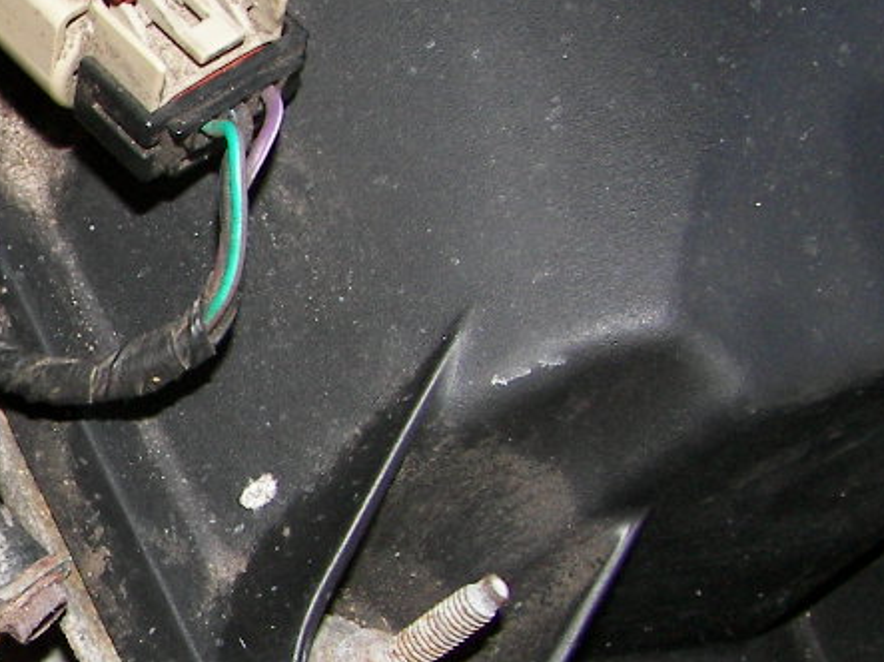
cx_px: -365
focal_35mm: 104
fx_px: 2655
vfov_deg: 14.2
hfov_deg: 17.4
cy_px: 409
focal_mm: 6
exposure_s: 1/30
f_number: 2.8
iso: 100
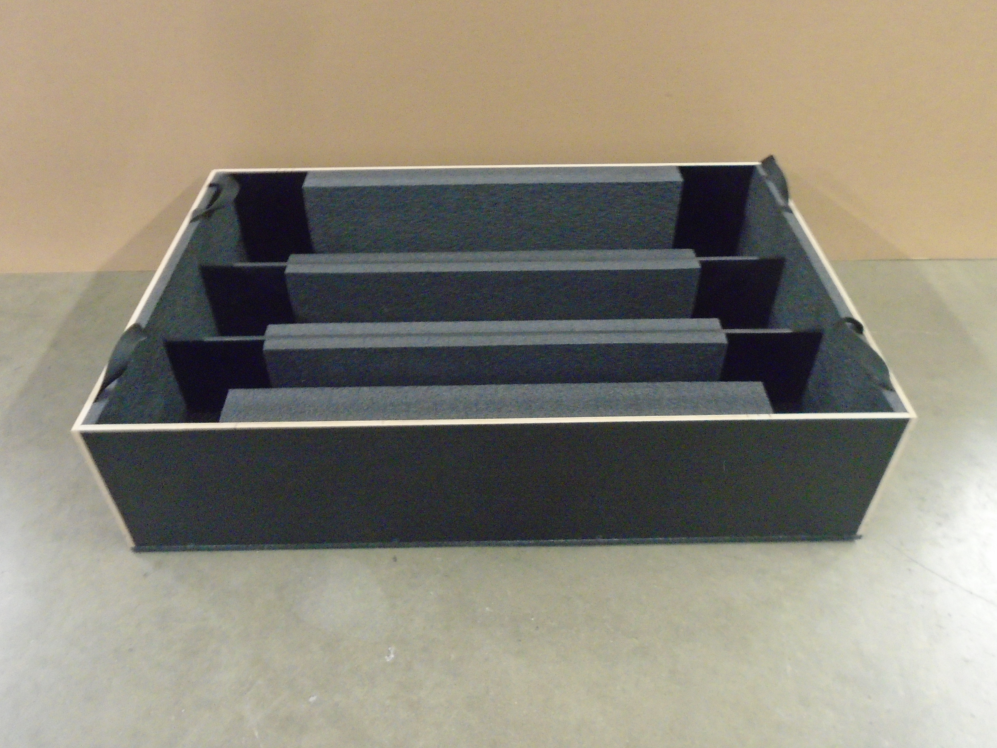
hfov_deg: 65.3
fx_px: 778
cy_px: 376
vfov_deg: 51.4
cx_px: 502
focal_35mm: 27
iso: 800
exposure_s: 1/8
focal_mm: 4.6
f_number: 3.2
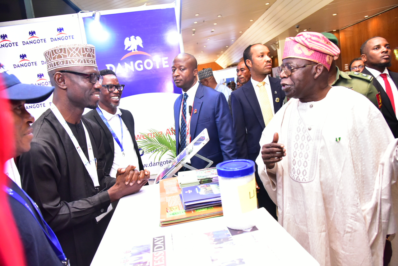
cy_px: 133
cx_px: 199
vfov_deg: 53.2
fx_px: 266
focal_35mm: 24
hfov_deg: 73.7
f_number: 5
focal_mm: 24
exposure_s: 1/160
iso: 6400
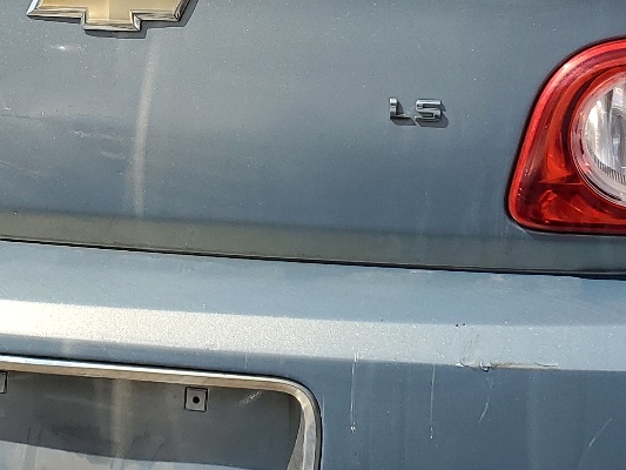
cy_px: 85
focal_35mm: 78
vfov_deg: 18.7
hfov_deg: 24.9
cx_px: 221
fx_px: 1411
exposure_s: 1/3333
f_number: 1.5
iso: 50
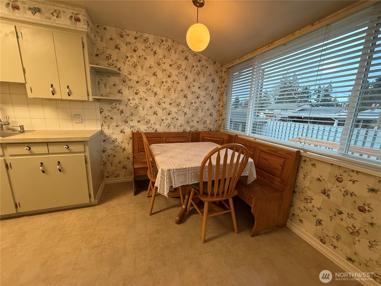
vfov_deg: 85.7
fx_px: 154
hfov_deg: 102.1
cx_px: 190
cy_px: 143
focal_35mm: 14
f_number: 2.2
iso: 320
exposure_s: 1/60
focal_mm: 2.22
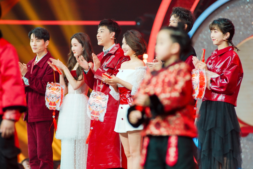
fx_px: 2108
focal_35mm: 300
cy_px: 84
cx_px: 126
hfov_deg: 6.9
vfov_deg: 4.6
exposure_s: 1/125
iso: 1000
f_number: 2.8
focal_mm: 200
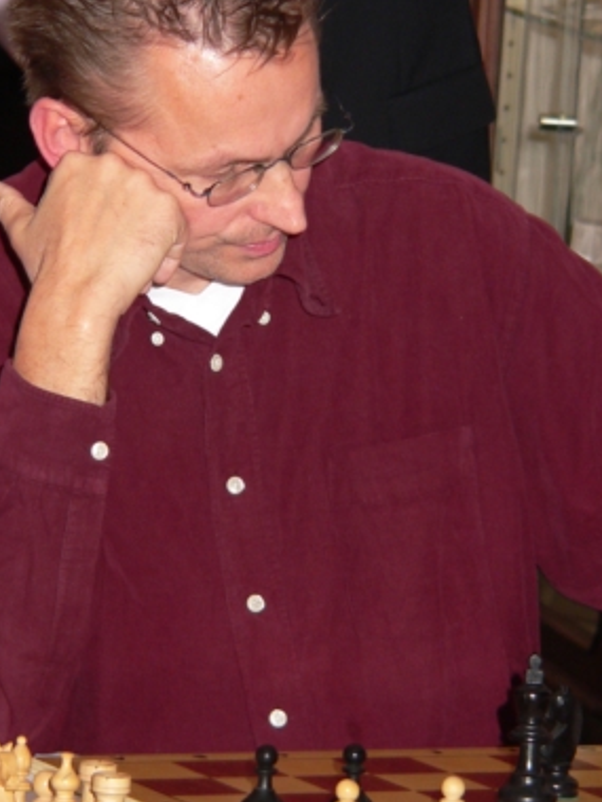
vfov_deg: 6.4
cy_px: 348
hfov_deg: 4.8
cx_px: 190
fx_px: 7188
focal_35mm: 310
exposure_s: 1/60
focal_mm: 30.6
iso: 100
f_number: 2.8
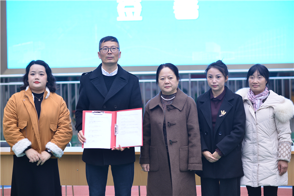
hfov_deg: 23.9
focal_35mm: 85
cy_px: 98
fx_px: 694
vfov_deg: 16.1
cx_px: 147
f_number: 2.8
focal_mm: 85
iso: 250
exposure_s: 1/200
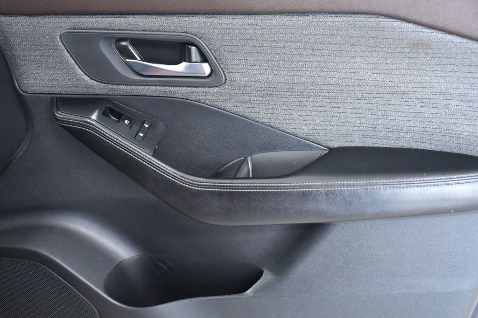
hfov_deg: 33.4
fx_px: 796
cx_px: 239
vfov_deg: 22.6
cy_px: 159
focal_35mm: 60
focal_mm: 40
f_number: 5
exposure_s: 1/100
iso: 2500
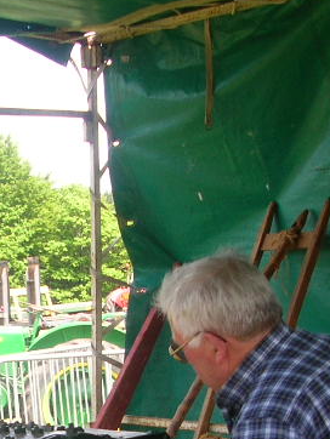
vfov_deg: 19.2
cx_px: 29
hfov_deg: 14.8
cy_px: 447
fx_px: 1257
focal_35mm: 99
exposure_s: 1/202
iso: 50
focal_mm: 5.8
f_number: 2.8
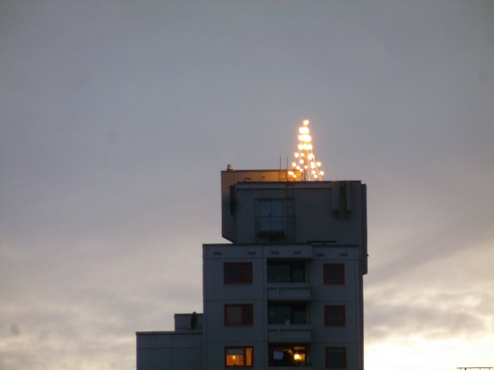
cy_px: 185
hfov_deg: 5.2
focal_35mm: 384
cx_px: 247
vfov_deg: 3.9
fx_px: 5480
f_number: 5.9
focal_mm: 68.8
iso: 400
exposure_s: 1/6
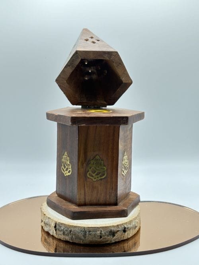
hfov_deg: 28.0
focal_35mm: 52
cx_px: 100
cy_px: 132
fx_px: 399
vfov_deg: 36.8
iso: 50
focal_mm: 5.96
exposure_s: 1/96
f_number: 1.6
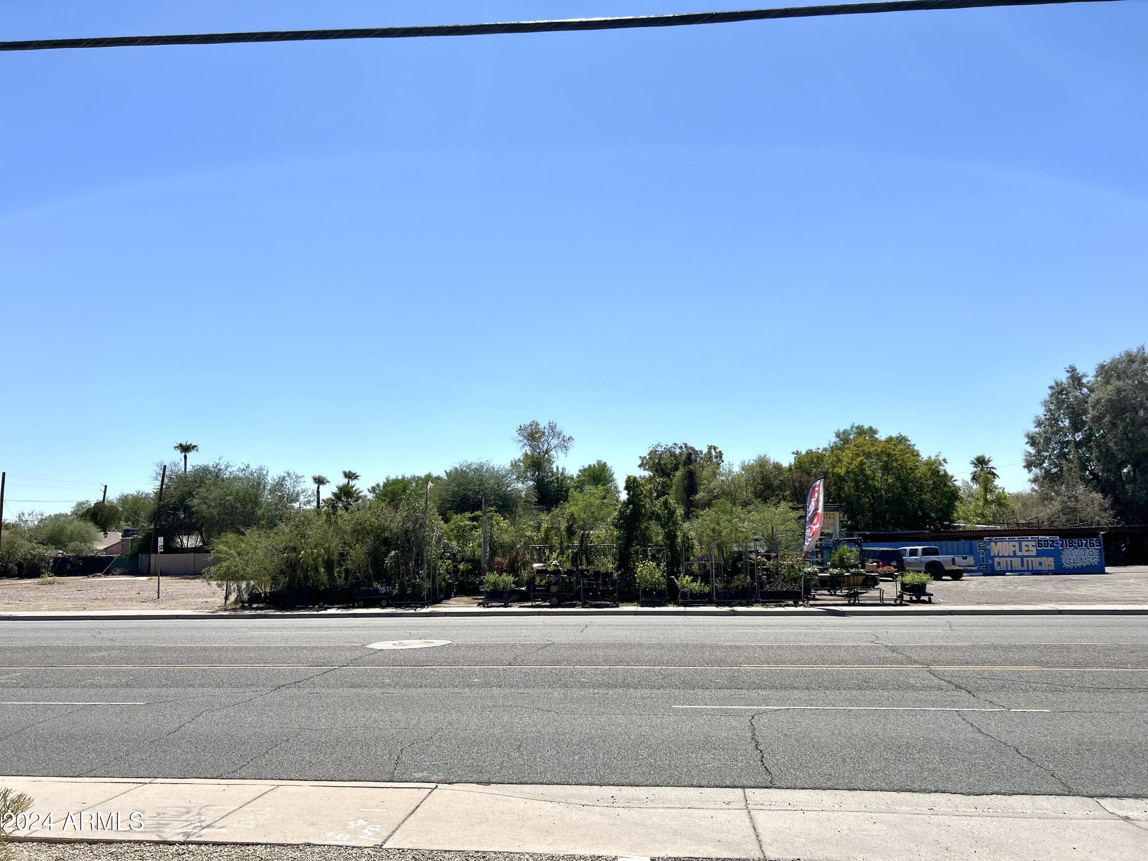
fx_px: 862
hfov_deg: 67.3
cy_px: 430
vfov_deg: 53.1
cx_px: 574
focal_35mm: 26
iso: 50
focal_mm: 5.7
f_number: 1.5
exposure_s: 1/6993
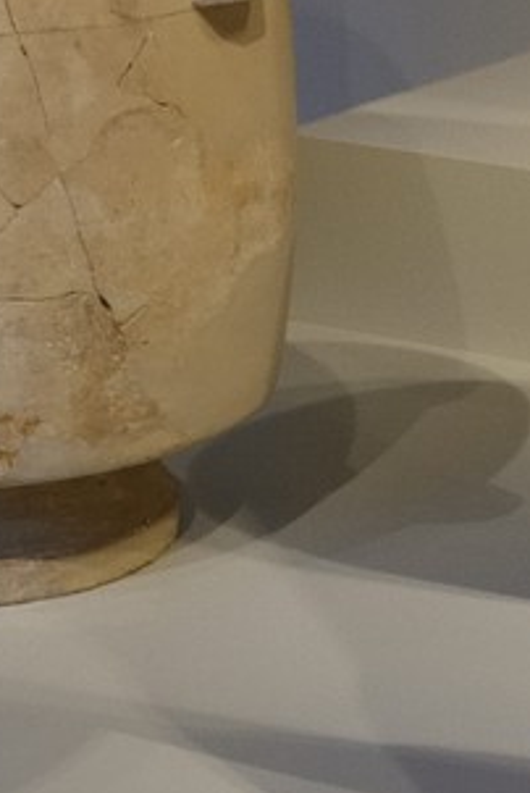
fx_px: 4428
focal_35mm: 201
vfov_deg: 9.6
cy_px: -785
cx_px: 960
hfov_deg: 6.7
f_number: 6.3
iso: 1600
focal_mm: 38
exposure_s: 1/125
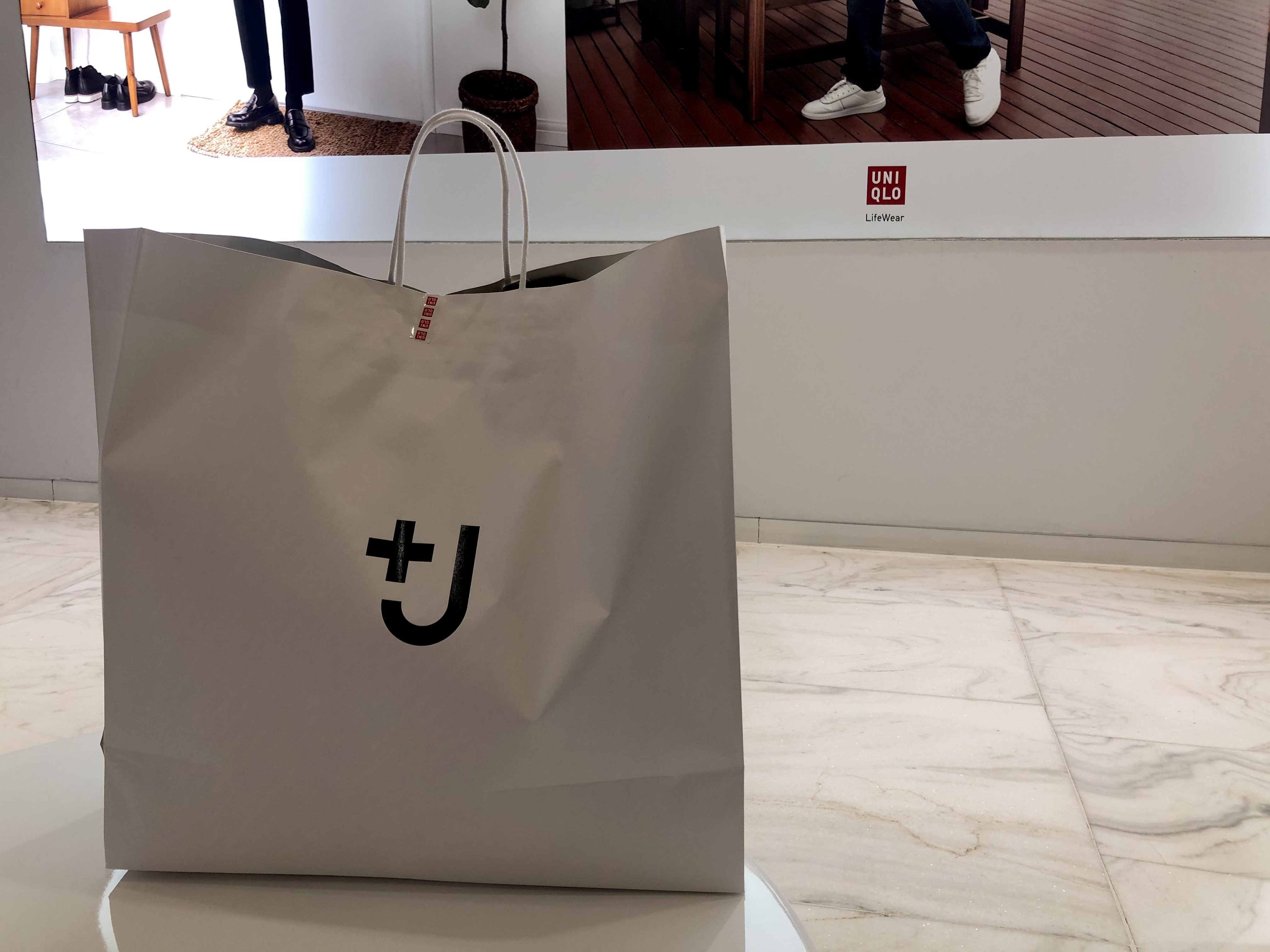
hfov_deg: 63.4
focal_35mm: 28
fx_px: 1027
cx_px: 635
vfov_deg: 49.7
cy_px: 476
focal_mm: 3.99
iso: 25
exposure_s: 1/100
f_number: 1.8
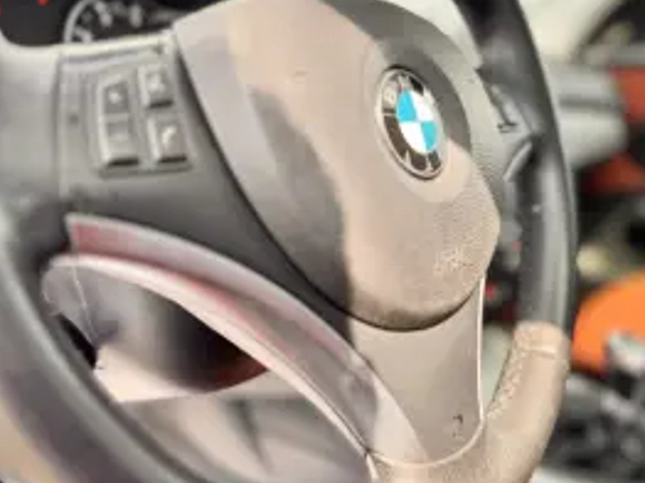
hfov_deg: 55.2
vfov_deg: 42.8
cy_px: 278
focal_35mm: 33
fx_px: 614
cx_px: 364
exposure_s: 1/258
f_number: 1.78
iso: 64
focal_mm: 6.76
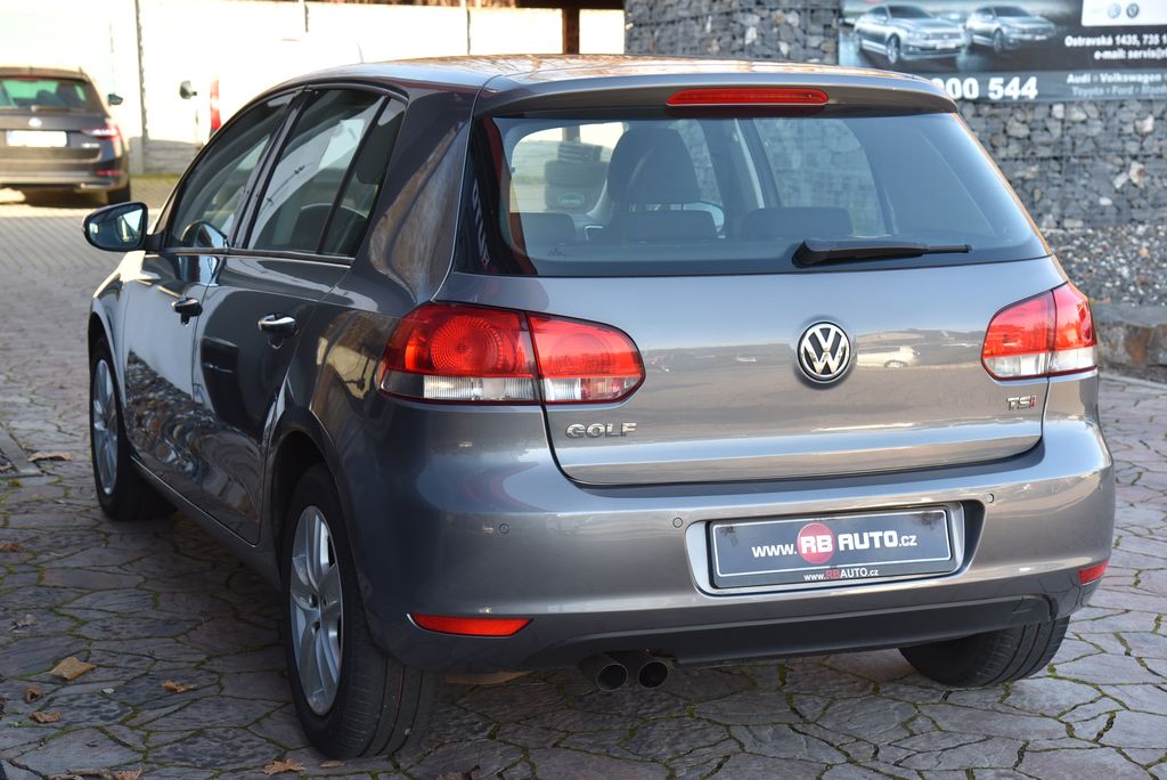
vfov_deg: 20.9
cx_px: 584
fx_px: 2108
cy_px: 390
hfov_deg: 30.9
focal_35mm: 65
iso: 500
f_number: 6.3
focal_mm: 65
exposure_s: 1/160
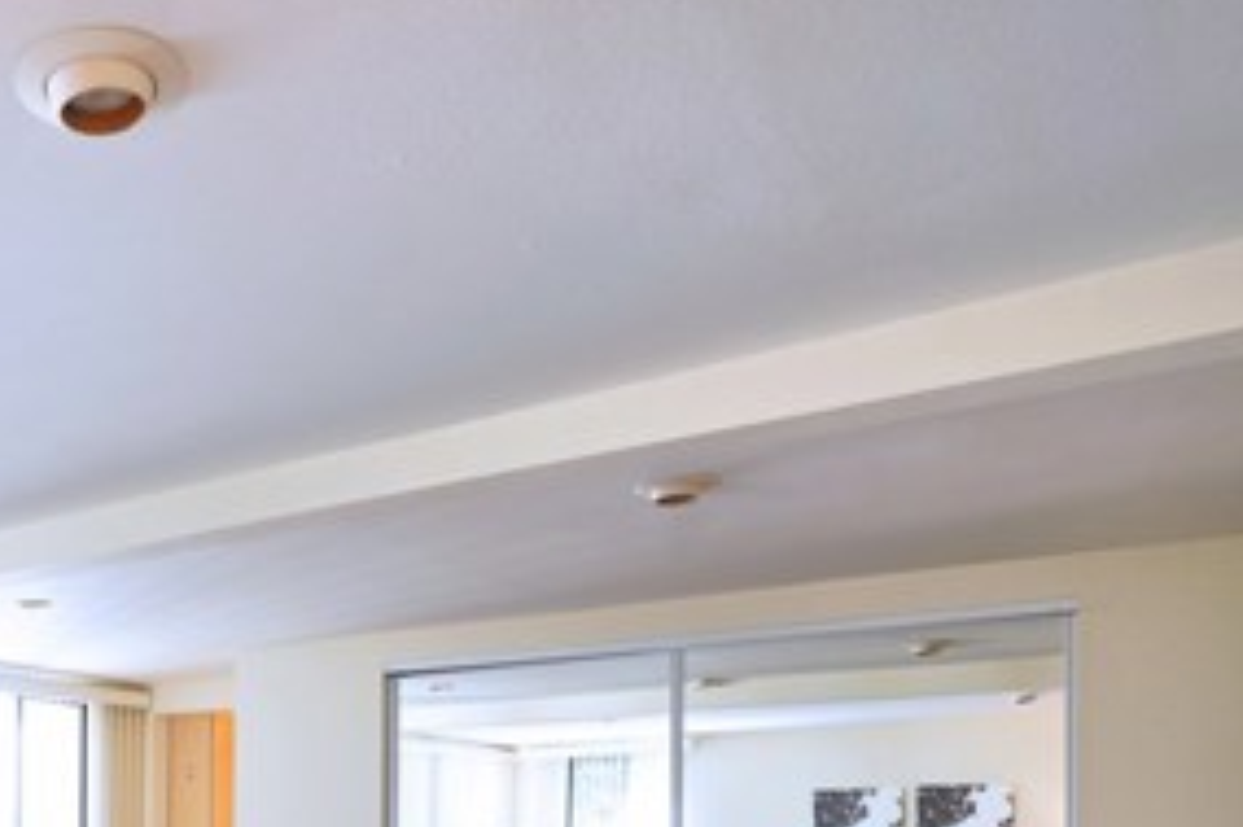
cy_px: 831
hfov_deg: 47.8
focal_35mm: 36
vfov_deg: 33.6
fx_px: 1242
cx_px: 127
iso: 320
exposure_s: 1/30
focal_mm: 16
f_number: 2.8
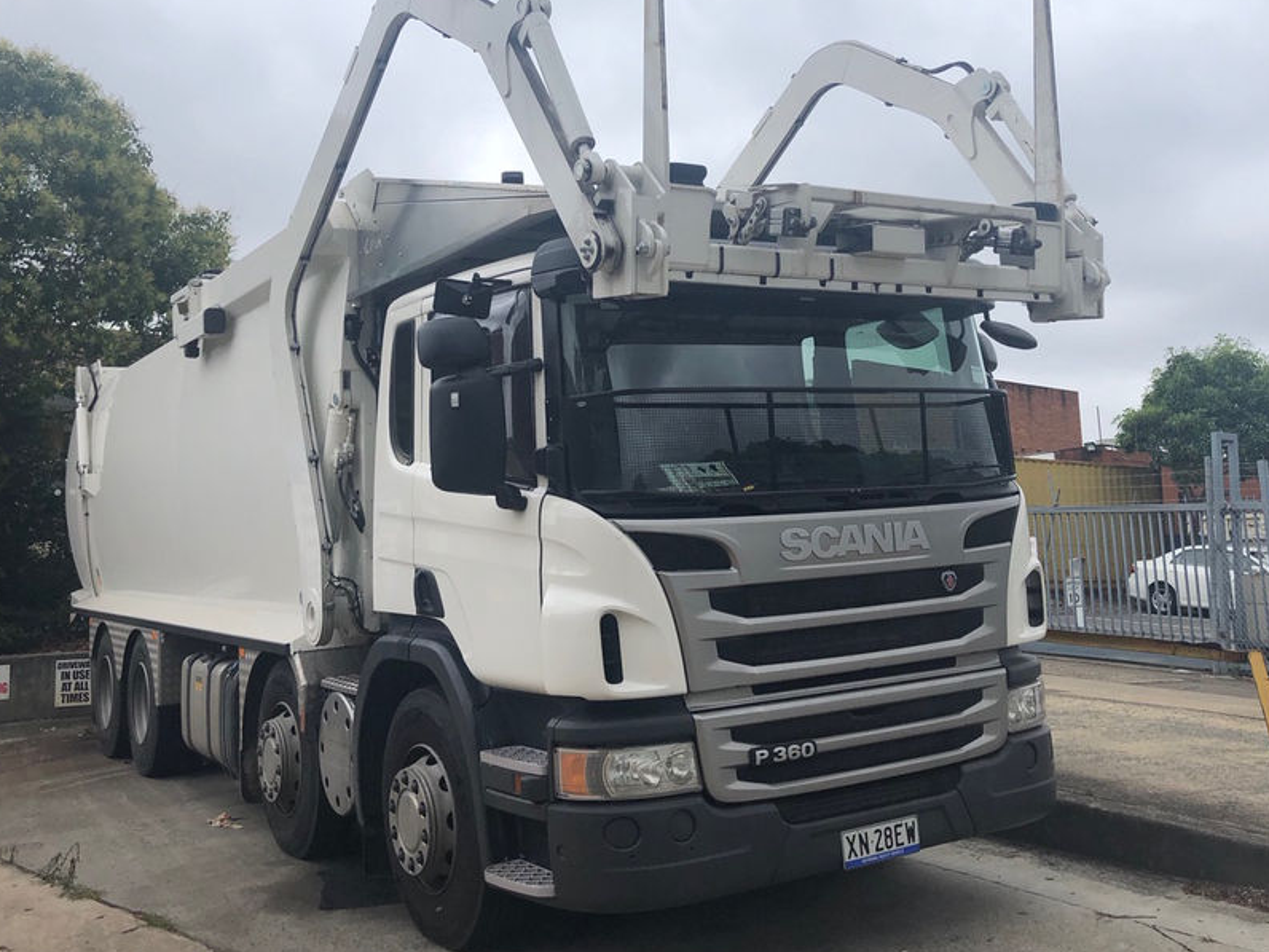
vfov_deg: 39.3
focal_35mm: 36
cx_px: 639
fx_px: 1320
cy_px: 346
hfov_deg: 51.4
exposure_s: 1/1799
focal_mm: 3.99
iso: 20
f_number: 1.8
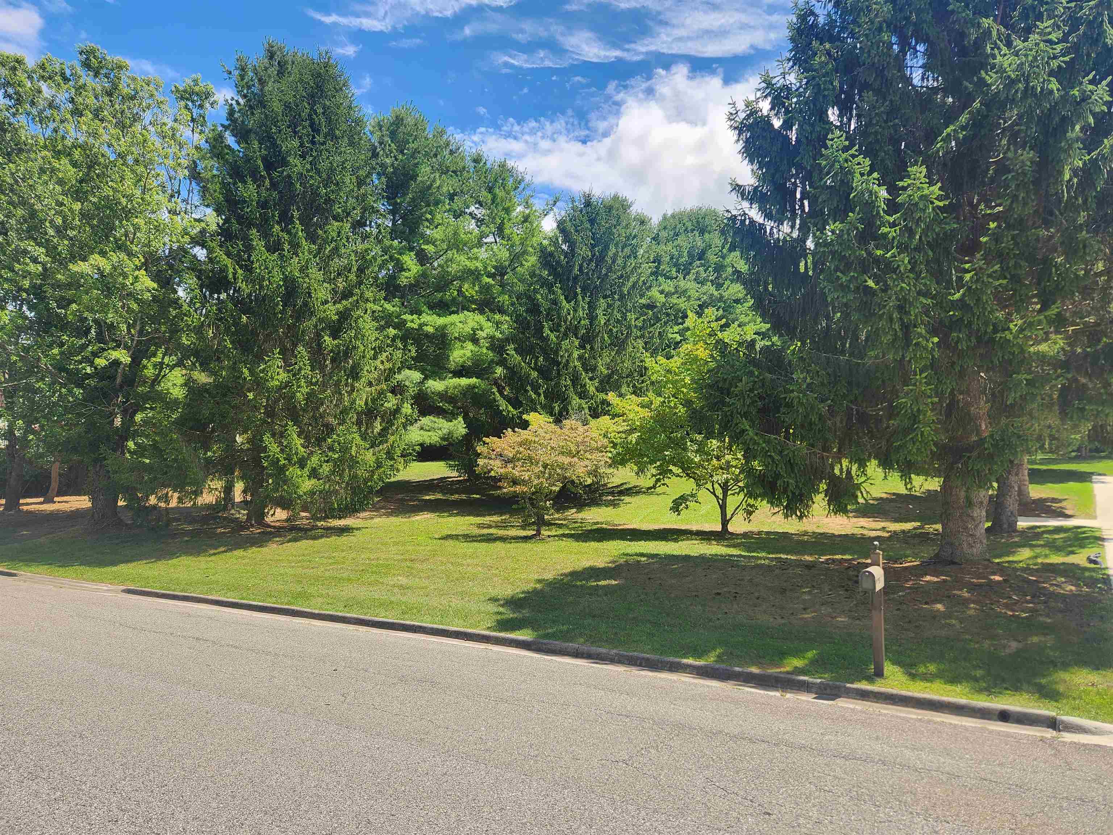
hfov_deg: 73.9
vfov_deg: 58.9
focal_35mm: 23
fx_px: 740
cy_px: 418
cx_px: 556
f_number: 1.8
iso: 20
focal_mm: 5.4
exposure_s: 1/1081
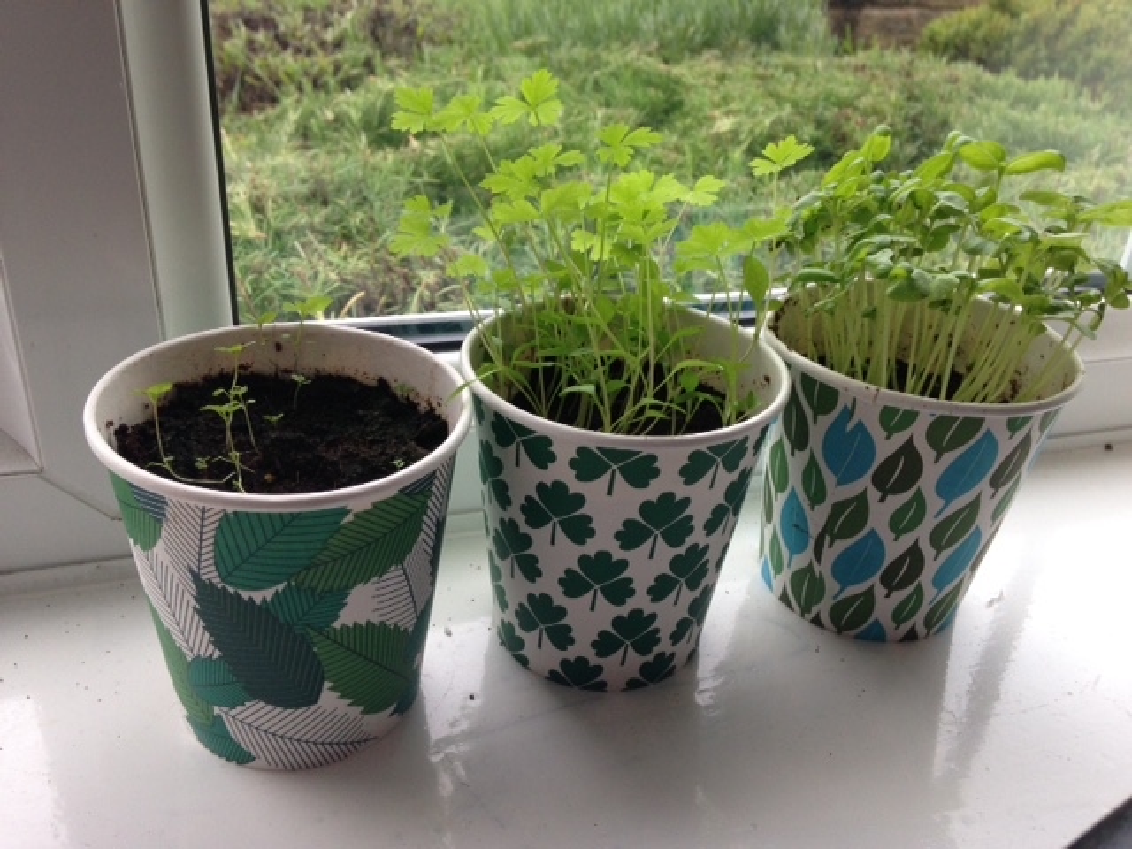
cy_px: 424
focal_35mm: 33
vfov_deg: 42.9
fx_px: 1079
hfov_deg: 55.4
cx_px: 566
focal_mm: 4.12
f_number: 2.4
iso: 80
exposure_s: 1/120
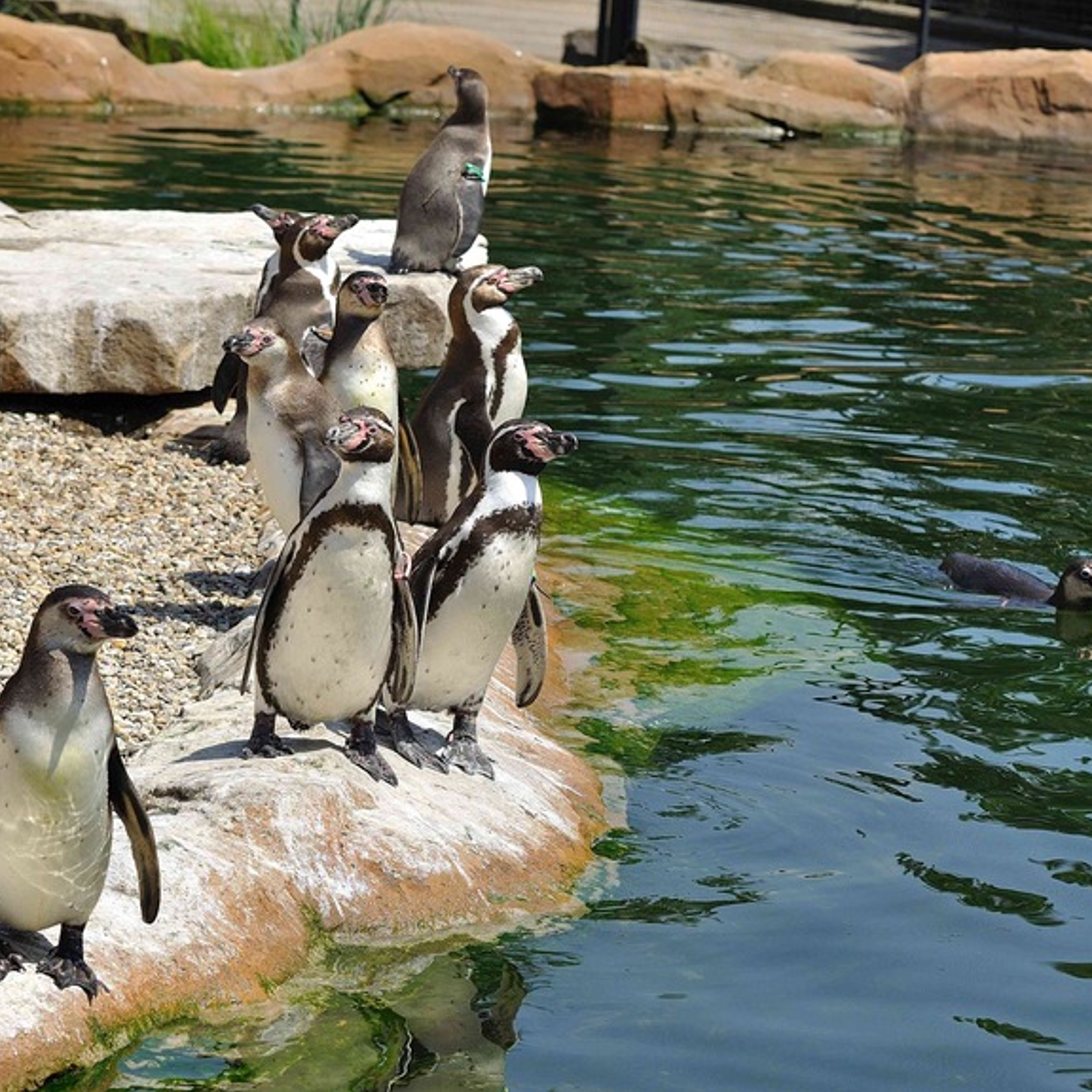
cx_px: 318
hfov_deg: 12.9
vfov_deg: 12.9
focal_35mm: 135
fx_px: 4818
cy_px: 545
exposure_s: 1/800
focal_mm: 70
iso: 200
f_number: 7.1
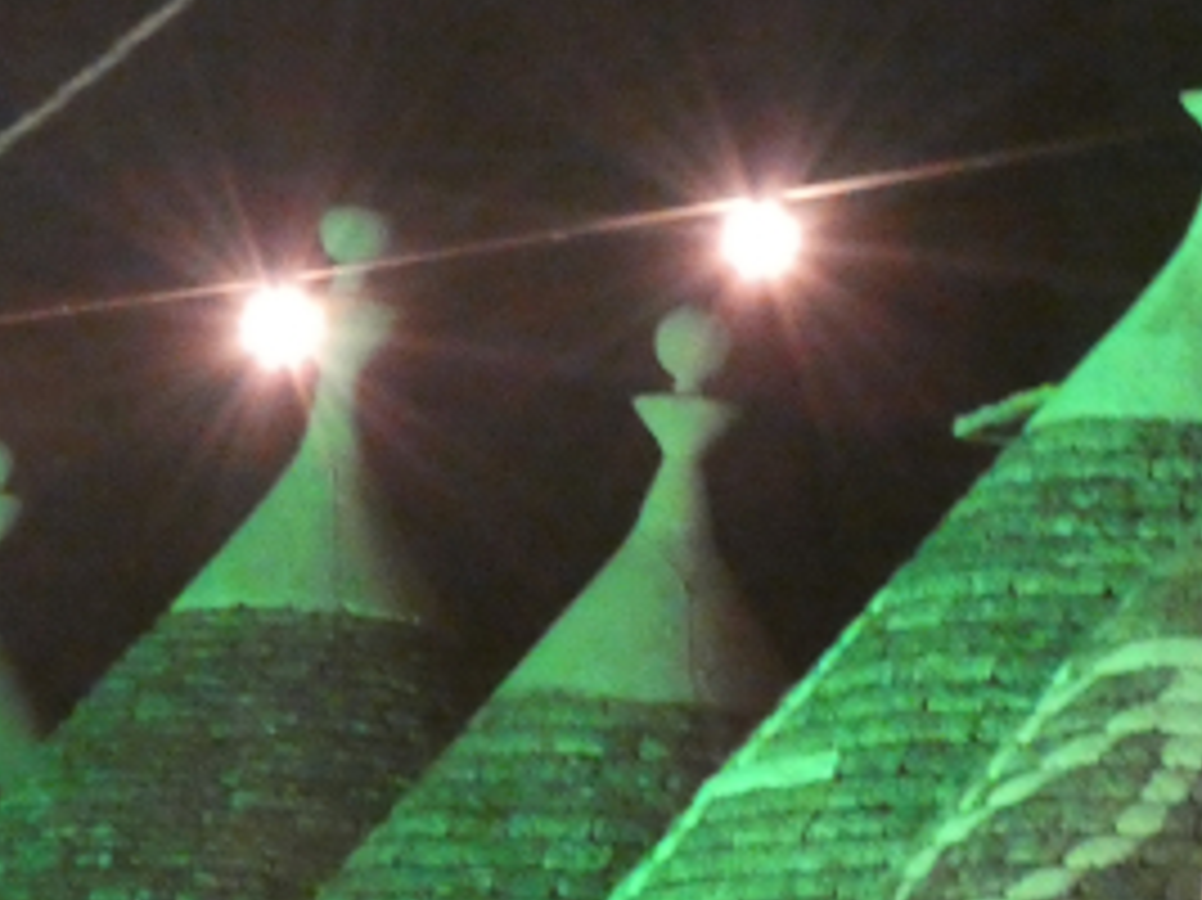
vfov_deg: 2.3
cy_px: 630
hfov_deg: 3.1
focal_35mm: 633
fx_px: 21970
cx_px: 563
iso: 3200
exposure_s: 1/13
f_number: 5.5
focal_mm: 50.6
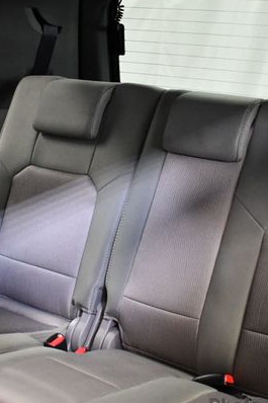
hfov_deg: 23.2
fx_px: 648
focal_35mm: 58
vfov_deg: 34.5
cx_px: 197
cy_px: 210
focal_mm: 18
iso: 3600
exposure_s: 1/60
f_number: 3.5
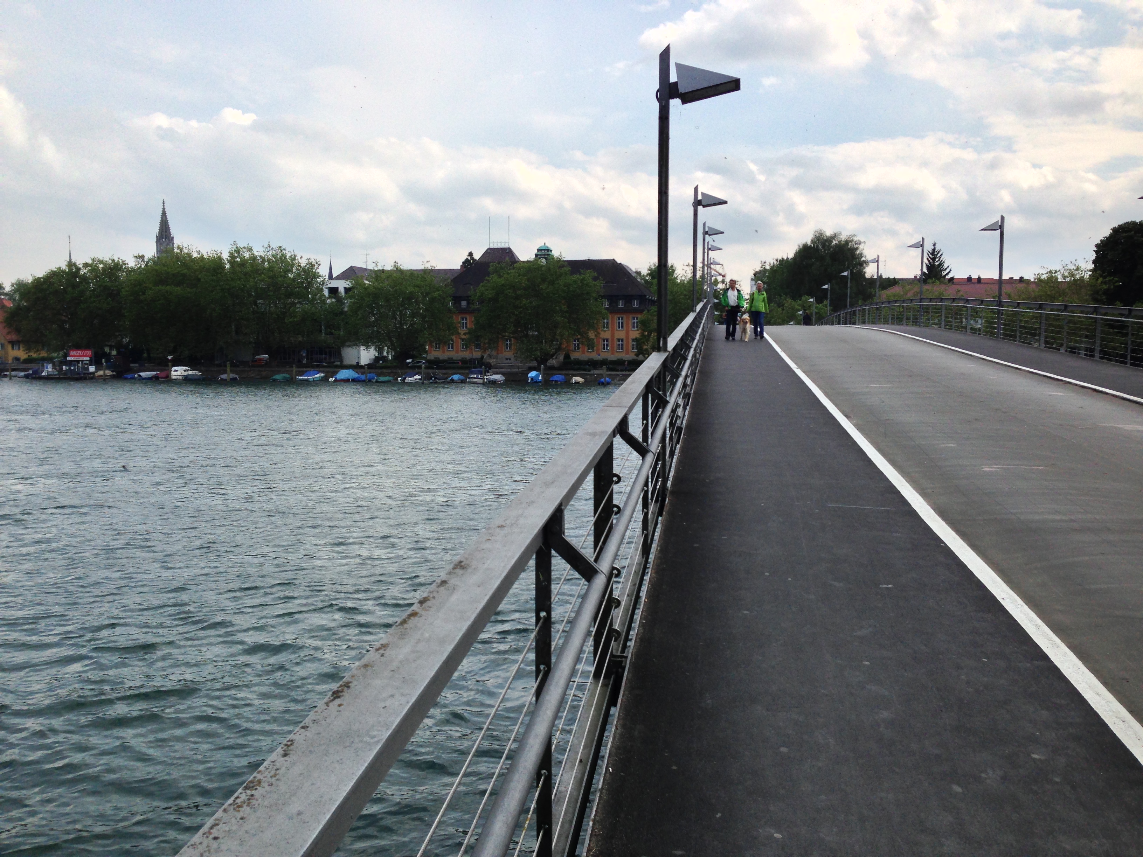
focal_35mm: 33
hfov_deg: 55.4
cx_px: 572
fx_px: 1090
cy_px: 428
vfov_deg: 42.9
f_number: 2.4
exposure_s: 1/1595
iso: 50
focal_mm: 4.13
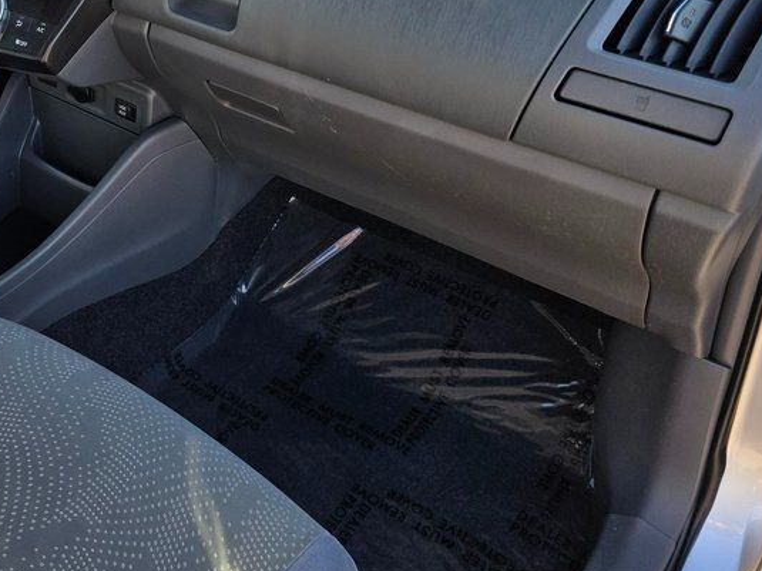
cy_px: 122
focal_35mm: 44
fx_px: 968
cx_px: 115
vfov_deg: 32.1
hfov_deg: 40.5
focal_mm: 6.3
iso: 50
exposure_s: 1/359
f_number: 1.7
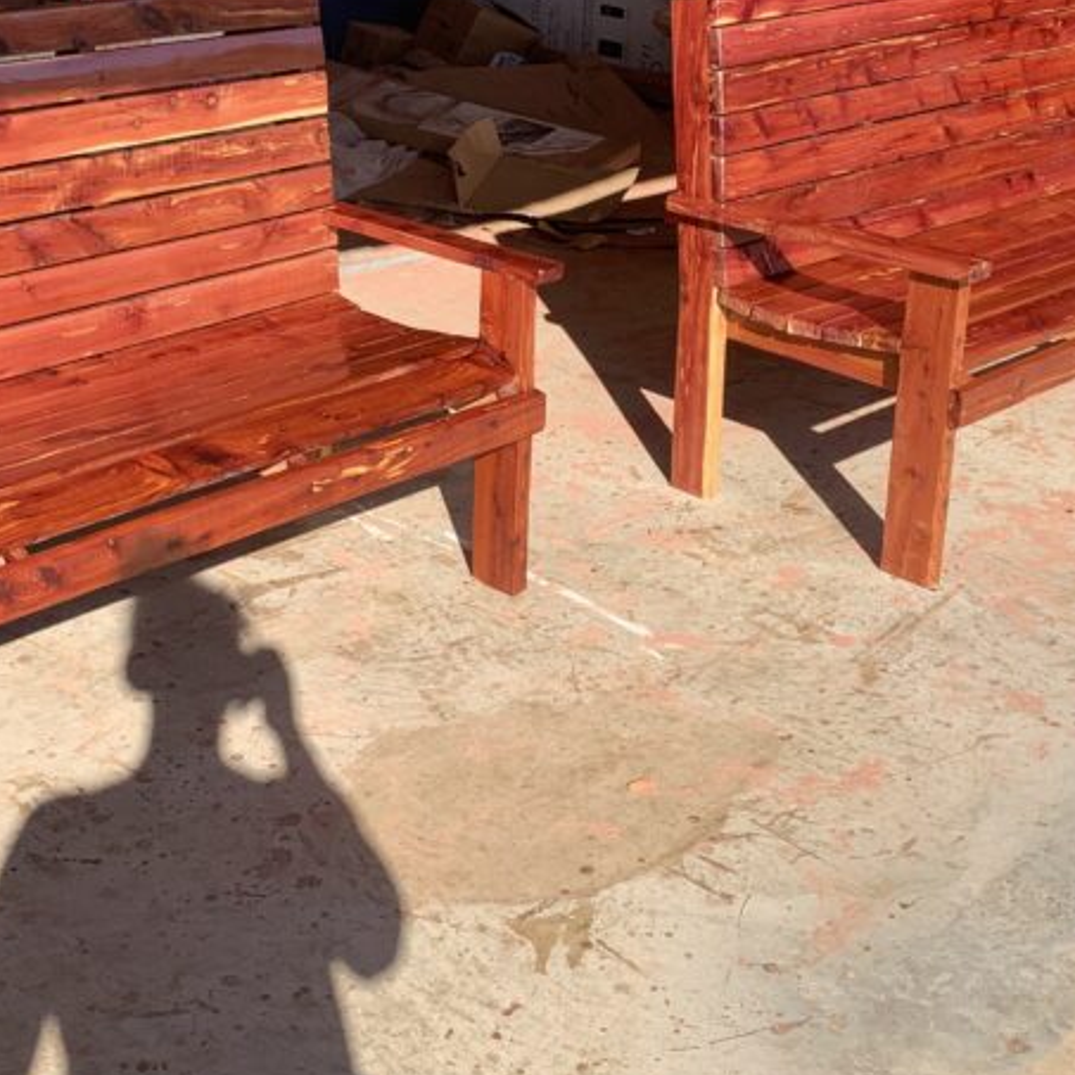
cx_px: 475
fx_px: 1827
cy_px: 387
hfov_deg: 32.8
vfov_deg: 32.6
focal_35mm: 52
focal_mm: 4.25
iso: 25
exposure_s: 1/1149
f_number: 1.8
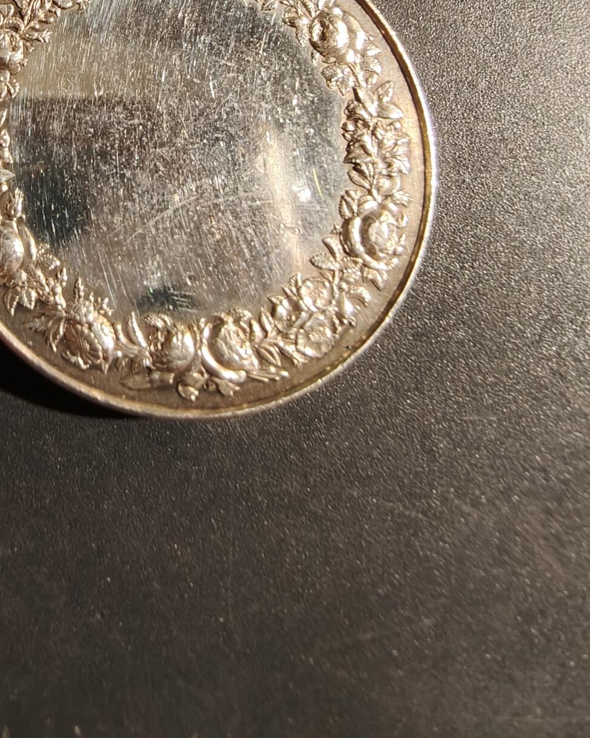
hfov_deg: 43.8
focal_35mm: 33
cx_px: 187
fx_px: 720
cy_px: 216
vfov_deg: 52.6
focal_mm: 2.32
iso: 160
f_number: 2
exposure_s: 1/57.7
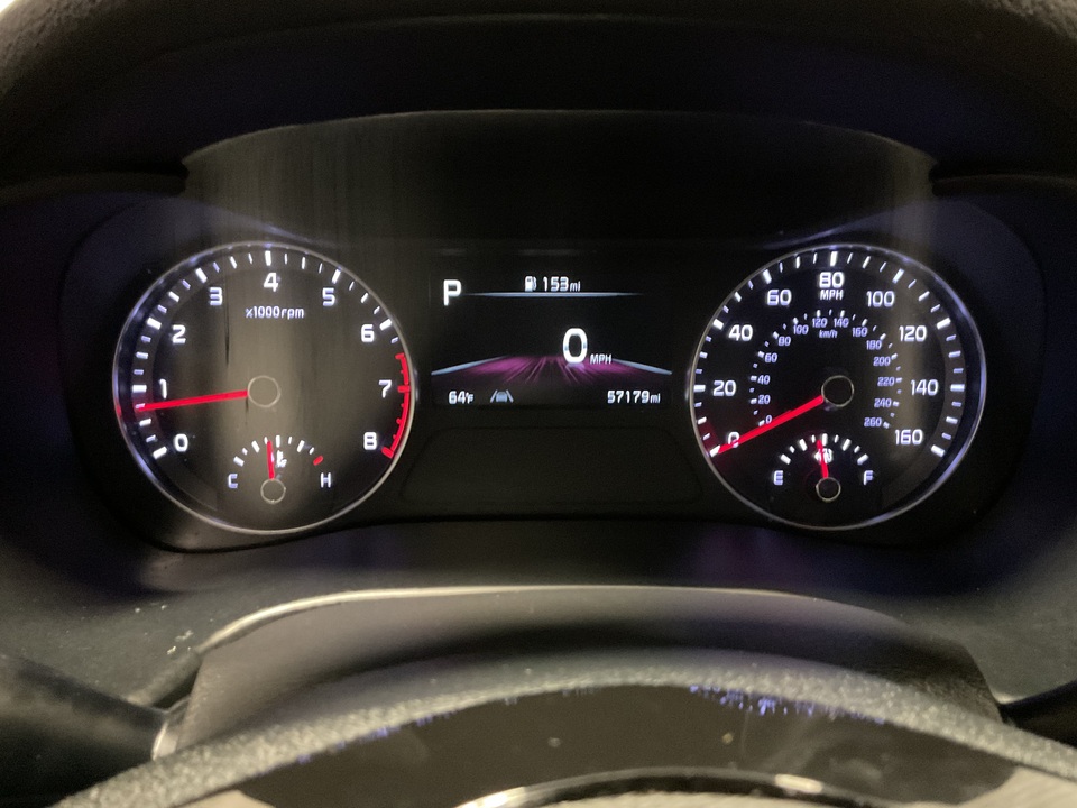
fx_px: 902
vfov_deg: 48.2
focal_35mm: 29
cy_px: 404
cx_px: 538
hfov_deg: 61.7
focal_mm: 3
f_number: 1.8
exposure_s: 1/17
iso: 500
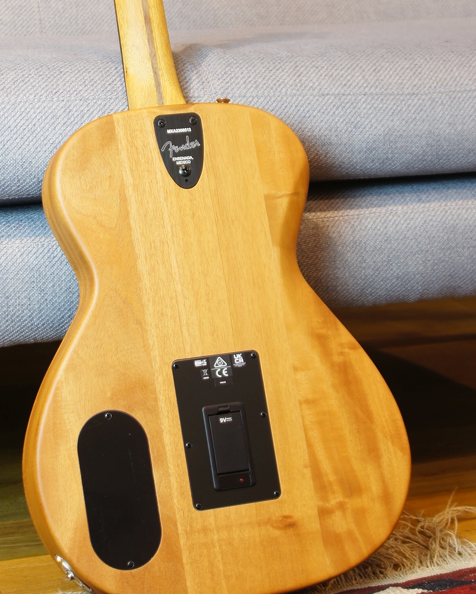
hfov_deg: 15.7
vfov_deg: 19.4
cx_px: 172
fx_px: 1725
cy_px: 143
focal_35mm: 98
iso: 100
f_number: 4.5
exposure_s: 1/5
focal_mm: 35
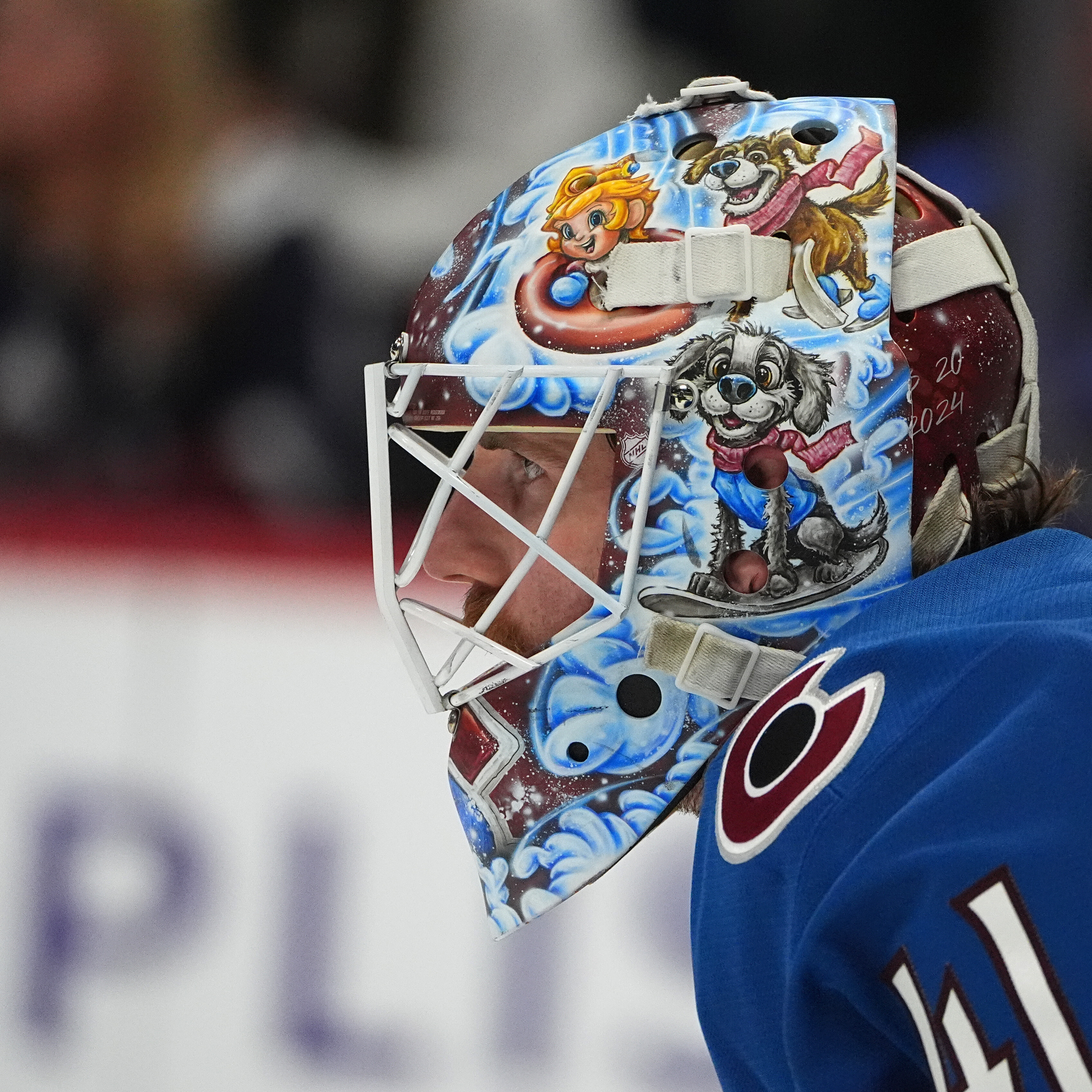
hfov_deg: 2.3
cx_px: 729
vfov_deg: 2.3
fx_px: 26839
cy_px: 637
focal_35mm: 752
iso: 6400
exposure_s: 1/1600
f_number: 6.7
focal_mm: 500
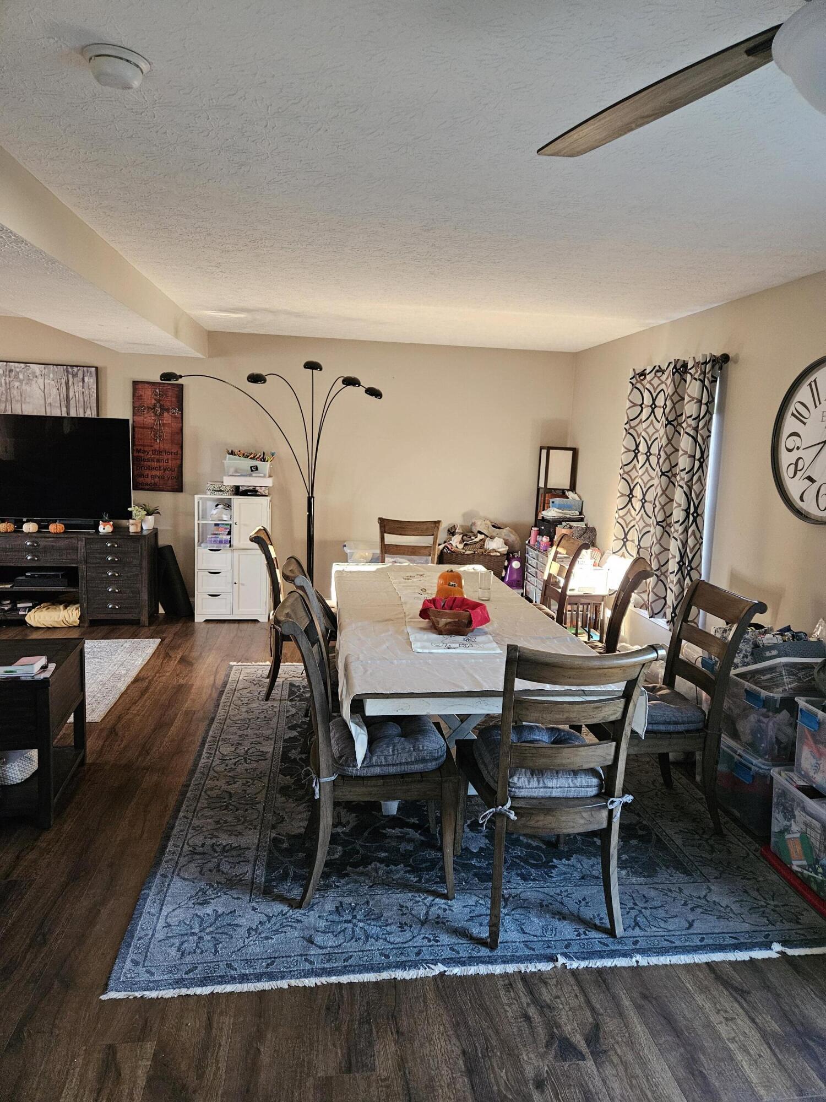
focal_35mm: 23
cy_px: 551
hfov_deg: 58.9
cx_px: 413
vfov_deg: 73.9
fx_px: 732
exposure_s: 1/120
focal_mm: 5.4
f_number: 1.8
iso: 800
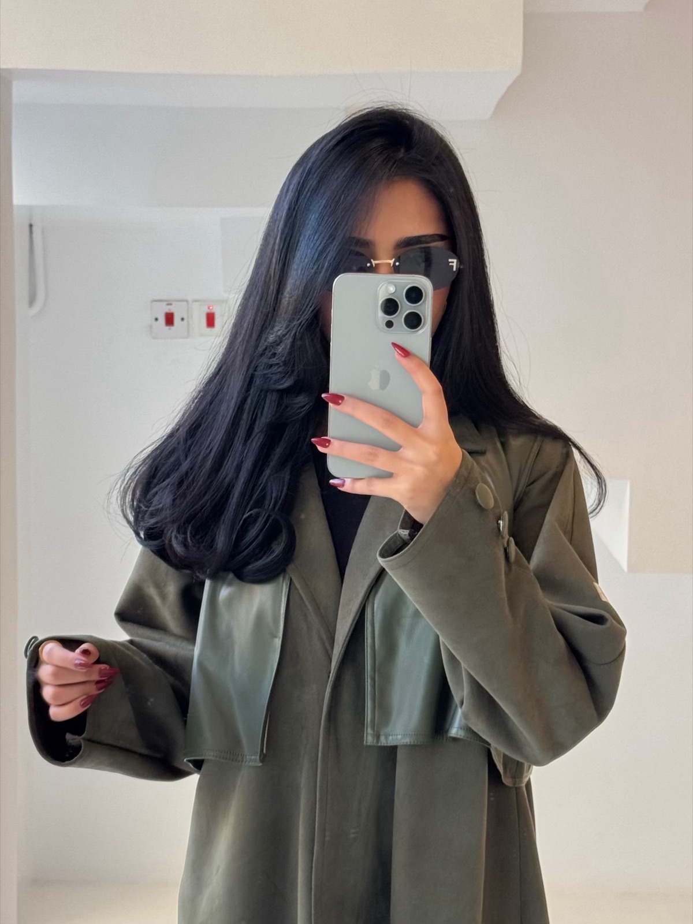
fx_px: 1281
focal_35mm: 48
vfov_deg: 39.7
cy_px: 462
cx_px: 346
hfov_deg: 30.3
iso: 80
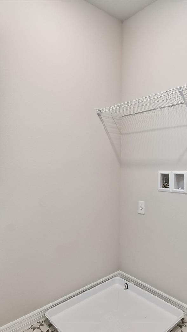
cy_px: 168
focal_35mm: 24
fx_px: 212
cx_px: 137
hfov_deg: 46.2
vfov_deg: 76.3
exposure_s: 1/15
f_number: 7.1
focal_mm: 10
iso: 100
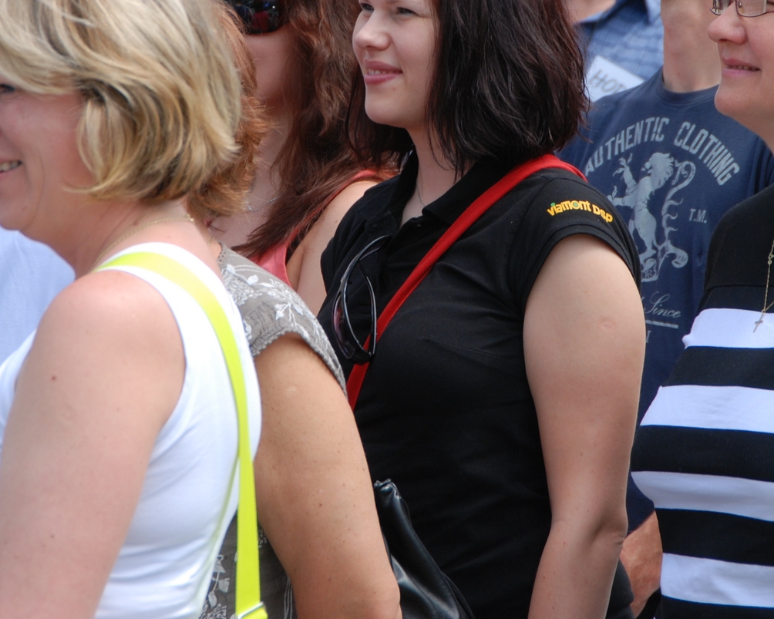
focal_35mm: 364
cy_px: 136
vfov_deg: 4.3
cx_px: 416
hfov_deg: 5.3
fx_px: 8335
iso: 200
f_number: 8
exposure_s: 1/250
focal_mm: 135
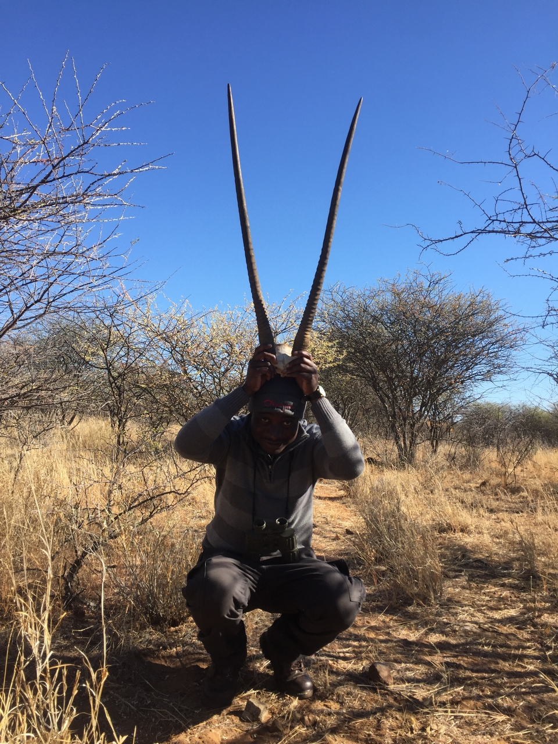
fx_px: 623
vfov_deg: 61.7
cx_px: 279
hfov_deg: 48.2
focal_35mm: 29
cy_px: 372
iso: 32
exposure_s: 1/989
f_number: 2.2
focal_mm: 4.15
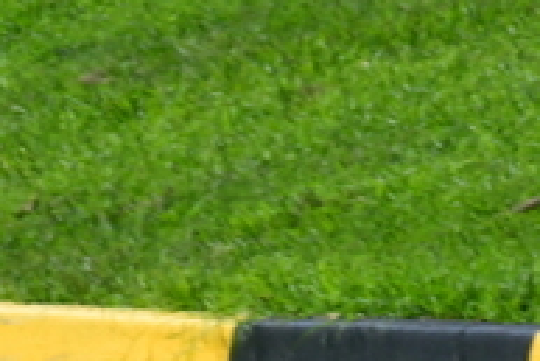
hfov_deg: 0.7
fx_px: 41940
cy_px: 712
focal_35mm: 2794
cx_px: 548
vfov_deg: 0.5
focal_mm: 450
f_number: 13
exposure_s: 1/640
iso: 500
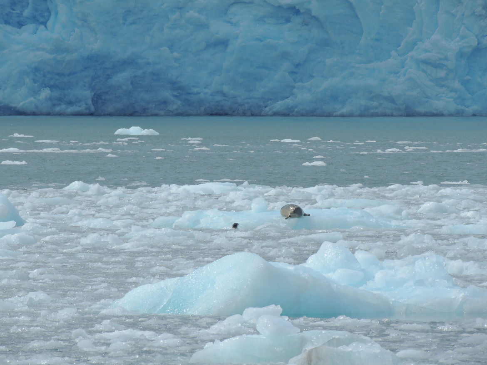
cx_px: 244
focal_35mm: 435
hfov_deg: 4.6
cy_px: 182
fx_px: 6121
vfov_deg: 3.4
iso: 100
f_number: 6.8
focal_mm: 77.5
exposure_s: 1/640
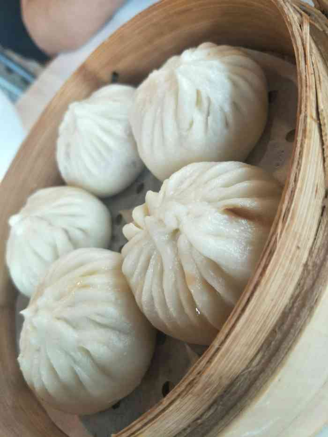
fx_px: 278
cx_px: 164
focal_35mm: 22
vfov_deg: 76.4
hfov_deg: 61.1
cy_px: 218
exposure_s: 1/33
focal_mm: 3.79
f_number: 1.7
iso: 168
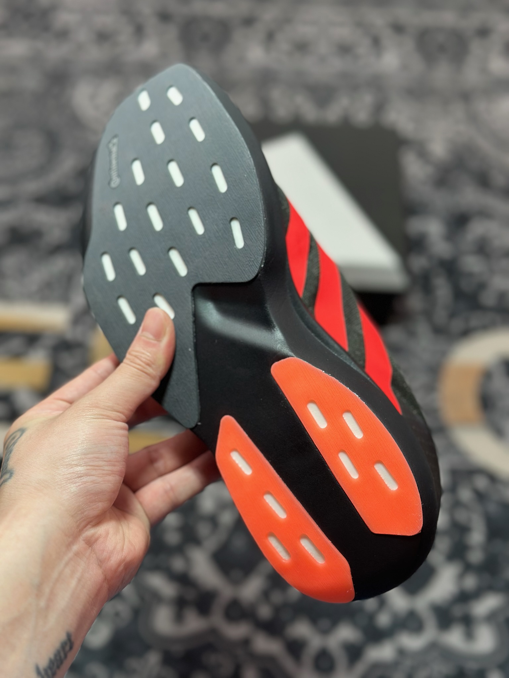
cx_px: 254
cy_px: 339
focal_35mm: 48
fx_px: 941
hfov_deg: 30.3
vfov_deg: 39.7
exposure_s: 1/278
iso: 80
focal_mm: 6.86
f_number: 1.78
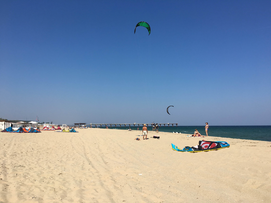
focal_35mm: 29
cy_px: 102
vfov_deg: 48.2
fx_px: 227
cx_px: 136
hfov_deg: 61.7
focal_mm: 4.15
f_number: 2.2
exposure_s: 1/2849
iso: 25
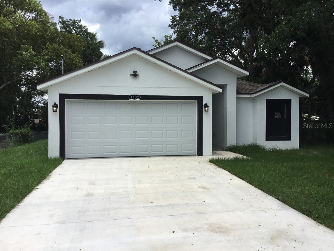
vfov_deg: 45.4
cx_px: 167
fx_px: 299
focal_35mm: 31
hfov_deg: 58.4
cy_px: 126
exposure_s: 1/1235
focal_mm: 3.3
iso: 25
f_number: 2.4
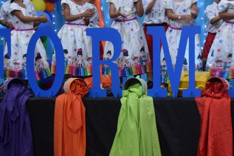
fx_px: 806
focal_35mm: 124
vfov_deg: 11.0
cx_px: 214
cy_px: 34
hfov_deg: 16.3
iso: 2000
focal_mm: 34
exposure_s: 1/60
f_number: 4
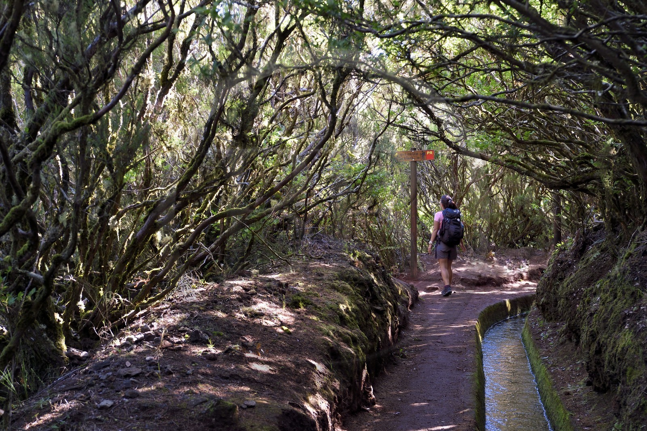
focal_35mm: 62
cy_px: 216
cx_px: 324
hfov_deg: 32.4
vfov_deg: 21.9
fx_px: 1114
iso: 800
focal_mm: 62
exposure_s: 1/40
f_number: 8
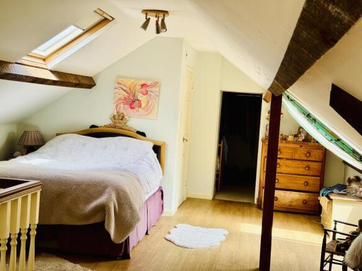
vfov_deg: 30.3
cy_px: 136
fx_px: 502
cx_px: 181
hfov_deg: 39.7
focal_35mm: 48
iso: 64
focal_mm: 6.76
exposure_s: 1/255
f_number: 1.78
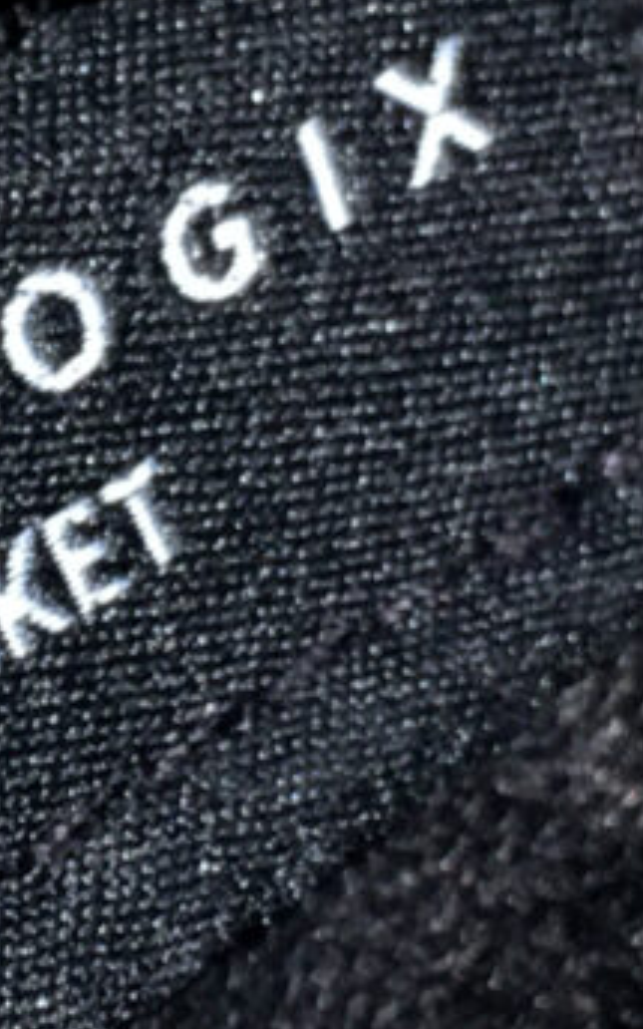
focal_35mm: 183
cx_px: -254
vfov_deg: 11.4
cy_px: 392
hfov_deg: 7.1
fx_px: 5131
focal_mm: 4.15
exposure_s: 1/17
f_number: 2.2
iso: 40
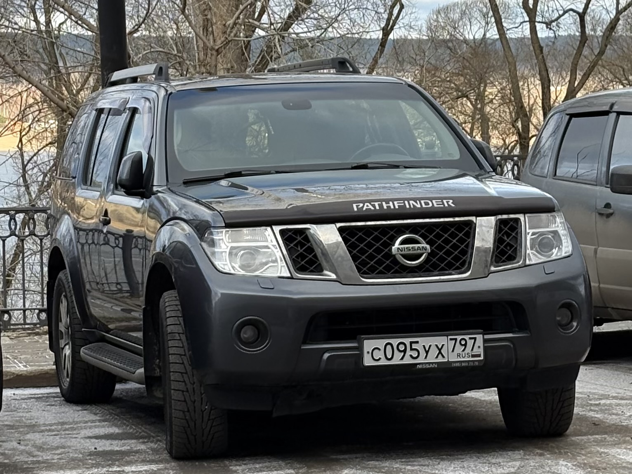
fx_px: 949
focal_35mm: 52
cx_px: 316
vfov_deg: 28.0
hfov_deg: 36.8
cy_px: 237
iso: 32
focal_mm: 5.96
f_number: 1.6
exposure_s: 1/907
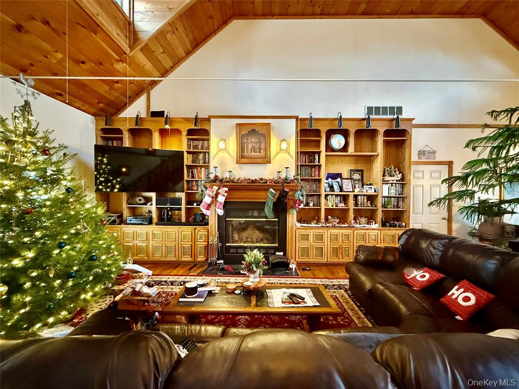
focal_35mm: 14
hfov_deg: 102.1
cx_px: 260
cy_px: 194
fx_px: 210
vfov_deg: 85.7
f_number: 2.2
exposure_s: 1/40
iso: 1250
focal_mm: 2.22
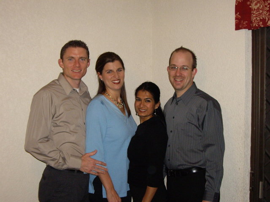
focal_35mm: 55
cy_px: 101
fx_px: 429
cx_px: 135
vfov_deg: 26.6
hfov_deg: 34.9
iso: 200
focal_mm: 9
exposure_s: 1/60
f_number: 3.3
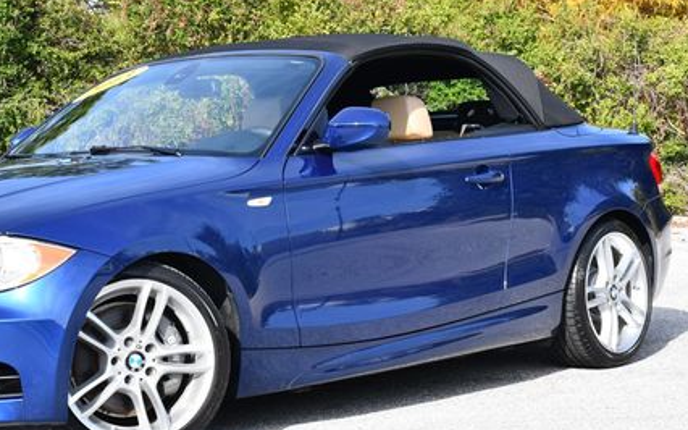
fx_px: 1837
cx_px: 200
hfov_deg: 21.1
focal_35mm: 98
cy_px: 173
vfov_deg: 13.3
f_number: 8
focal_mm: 32
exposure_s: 1/250
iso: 200
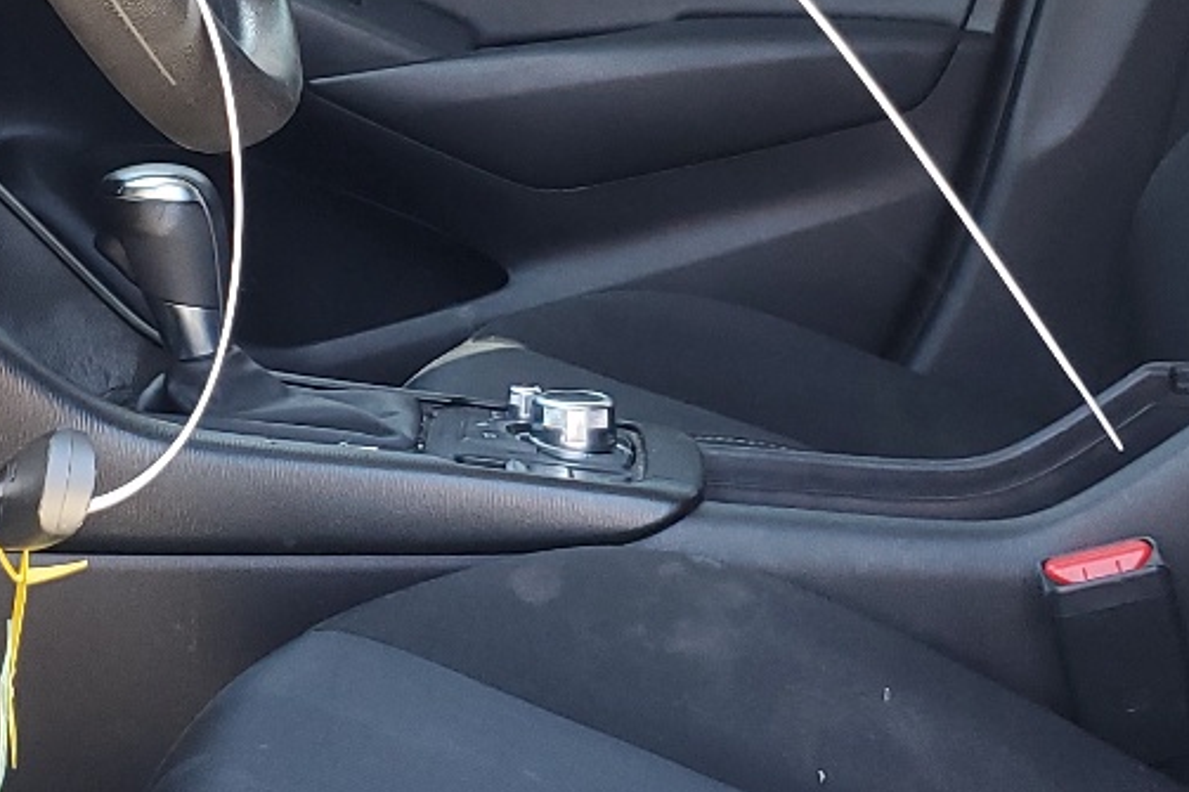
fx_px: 2839
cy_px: 300
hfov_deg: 23.6
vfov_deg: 15.9
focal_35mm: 86
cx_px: 499
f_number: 1.5
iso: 83
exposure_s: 1/120
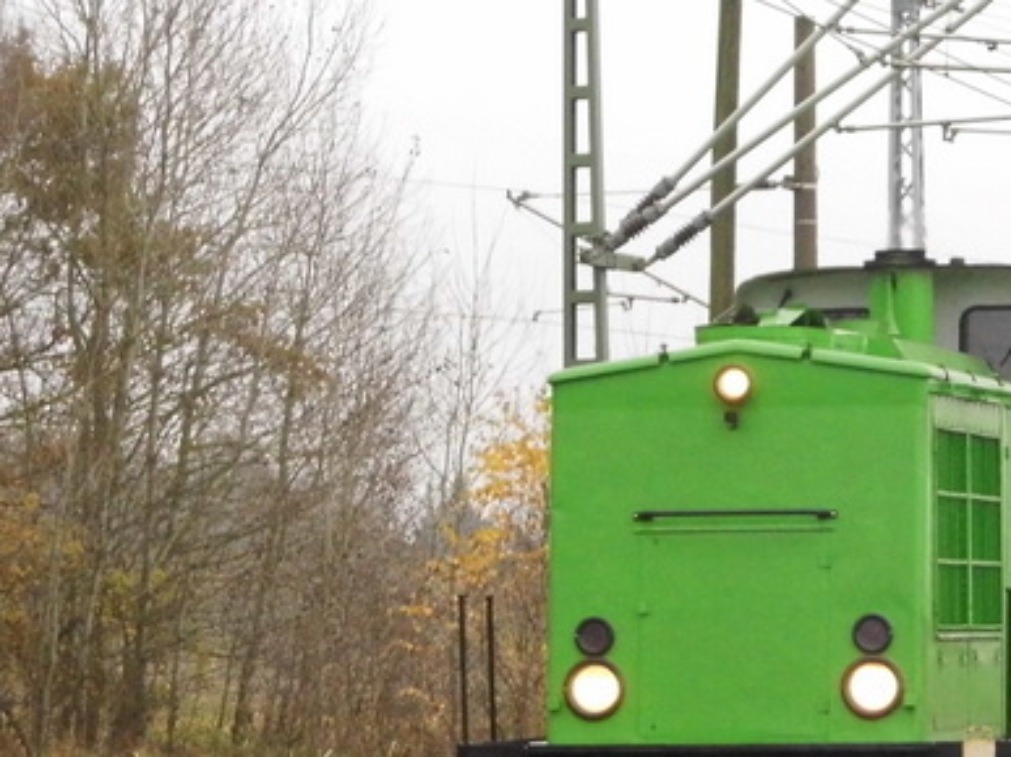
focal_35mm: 219
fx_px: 6394
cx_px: 1019
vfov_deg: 6.8
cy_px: 629
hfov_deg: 9.0
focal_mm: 19
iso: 400
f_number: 4.5
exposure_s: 1/206
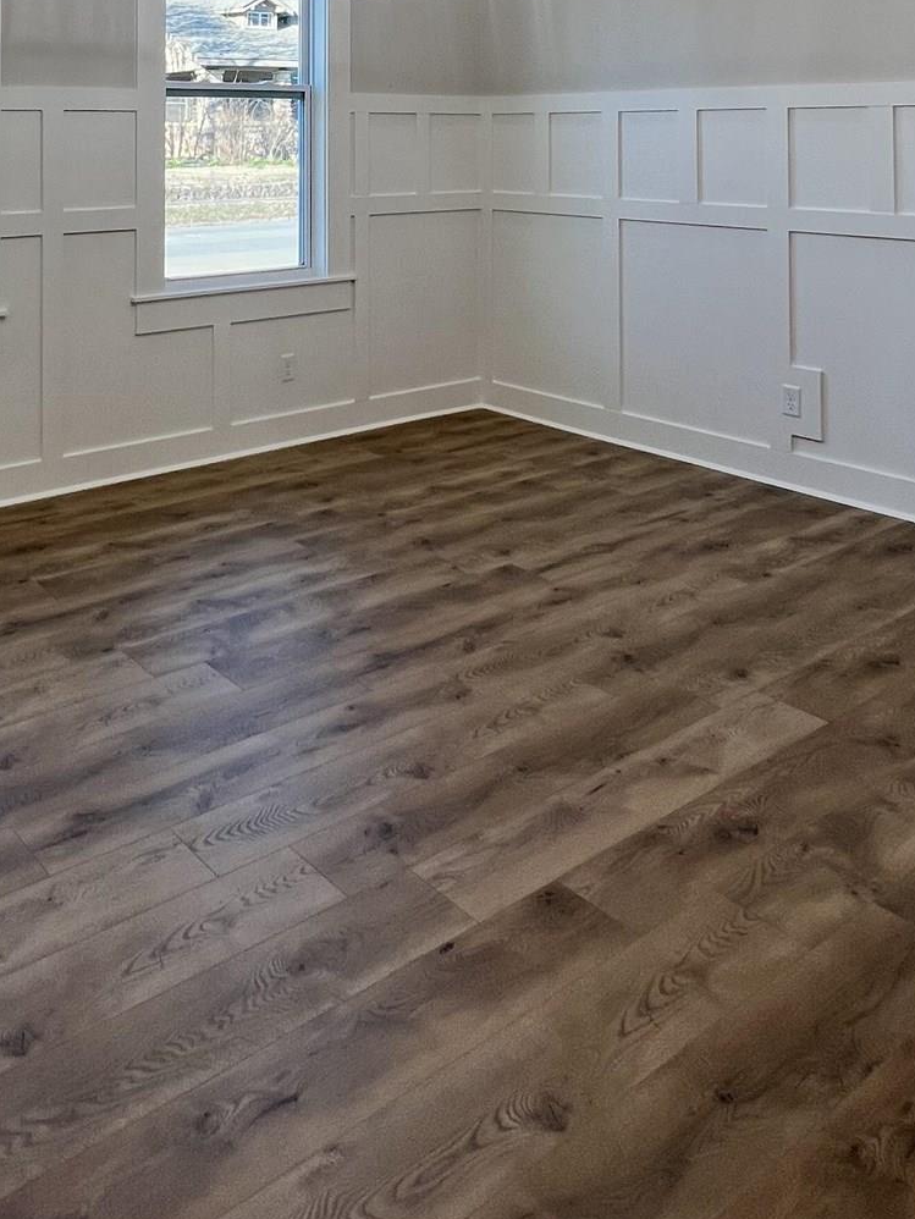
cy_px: 121
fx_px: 1057
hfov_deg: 45.5
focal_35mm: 30
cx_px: 249
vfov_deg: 52.6
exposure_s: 1/120
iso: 40
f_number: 1.8
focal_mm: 1.57
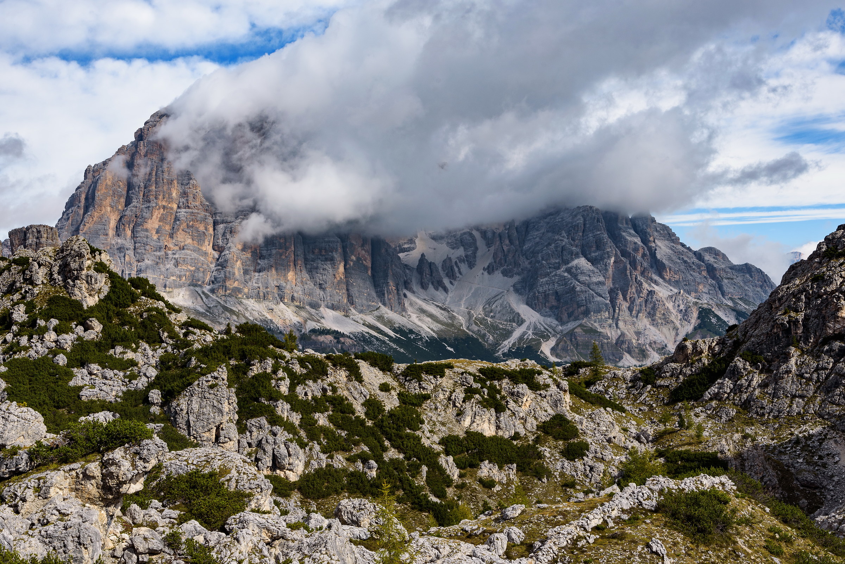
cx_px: 422
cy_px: 282
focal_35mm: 46
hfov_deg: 42.7
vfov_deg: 29.3
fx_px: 1080
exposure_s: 1/125
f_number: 13
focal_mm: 46
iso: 100
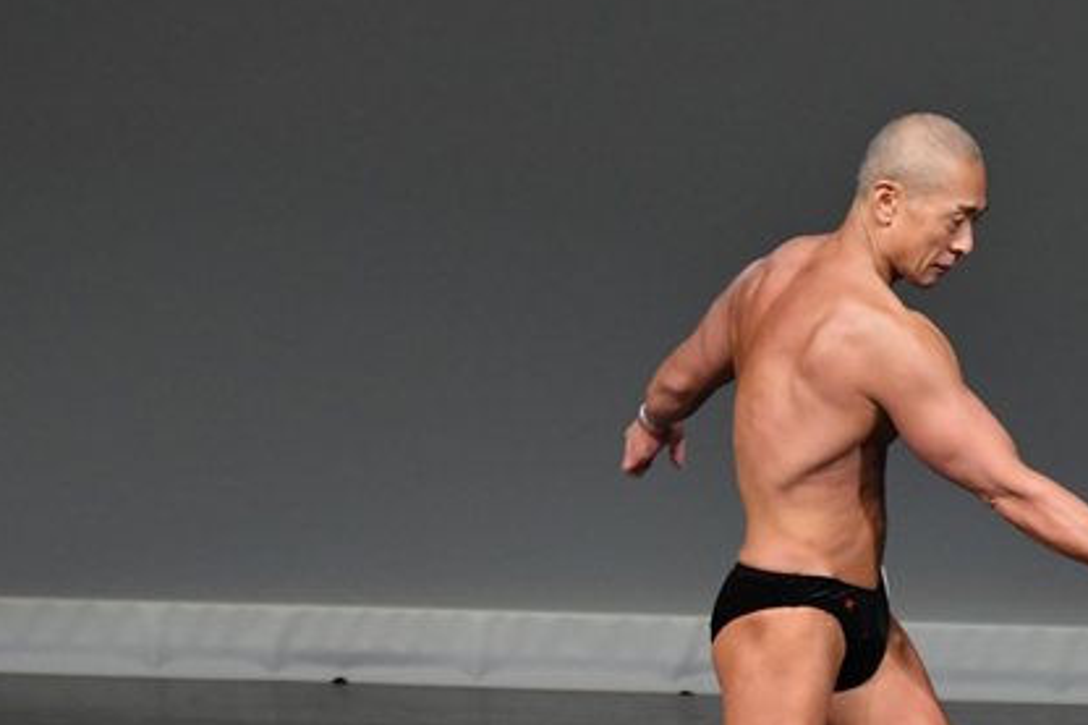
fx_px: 21086
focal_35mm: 698
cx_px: 833
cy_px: 633
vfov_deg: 2.0
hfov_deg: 3.0
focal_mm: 250
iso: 4000
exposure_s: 1/400
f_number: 5.6
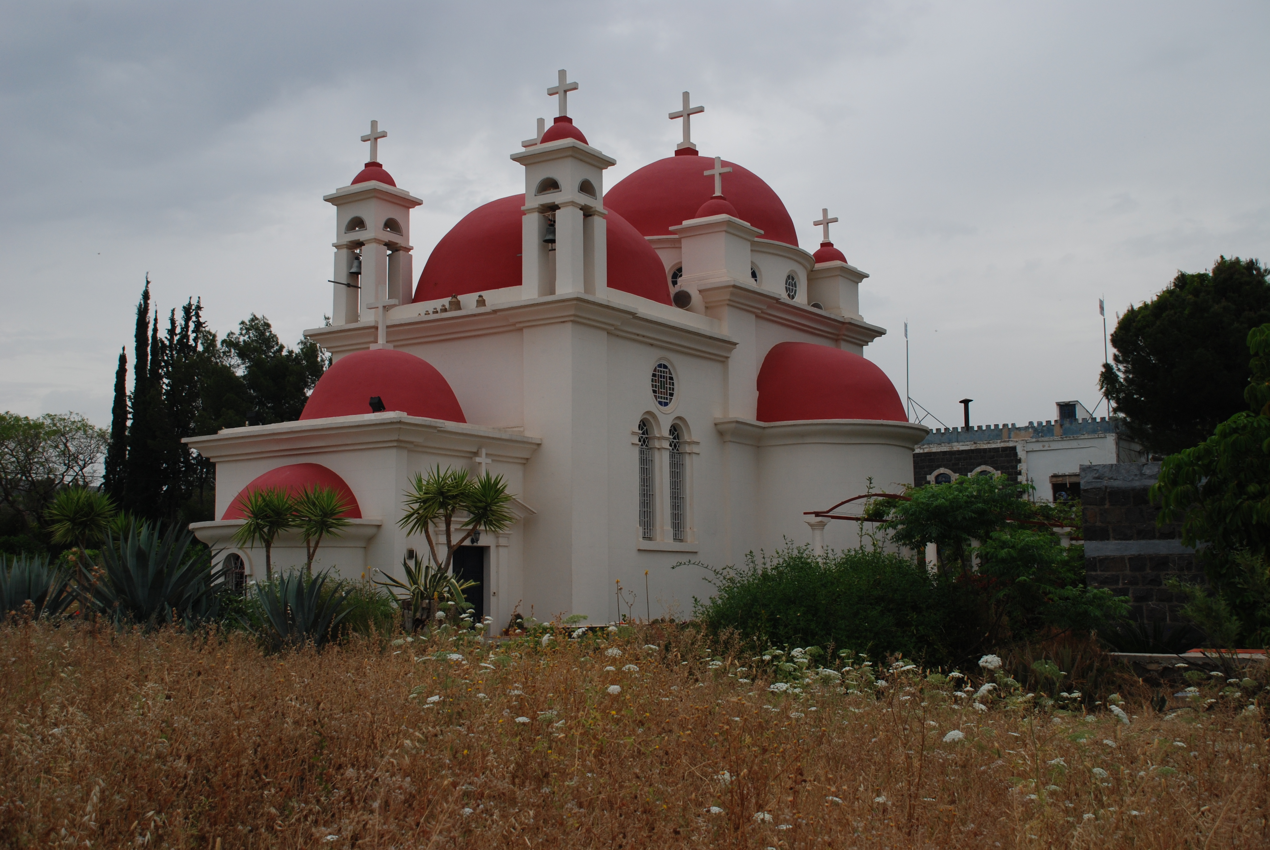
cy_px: 425
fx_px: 1483
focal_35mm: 42
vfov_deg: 32.0
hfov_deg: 46.3
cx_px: 635
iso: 200
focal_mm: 28
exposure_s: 1/400
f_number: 5.6
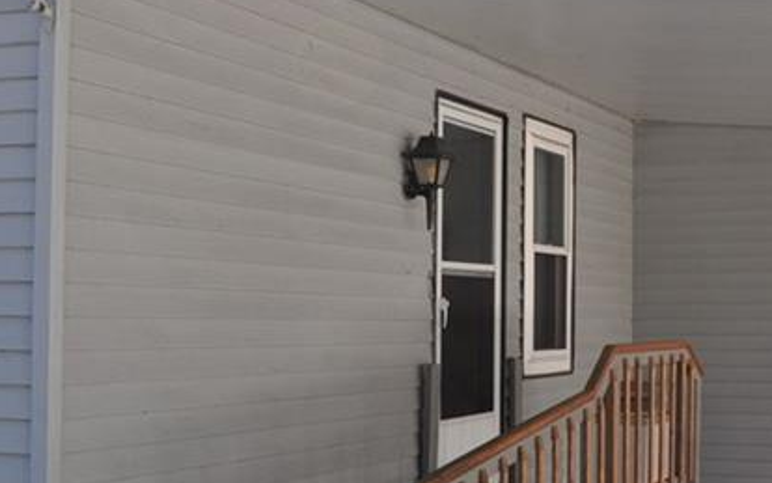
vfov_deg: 19.2
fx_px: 1431
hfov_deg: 29.9
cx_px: 528
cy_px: 251
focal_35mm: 68
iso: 200
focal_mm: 18
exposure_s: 1/200
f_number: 7.1
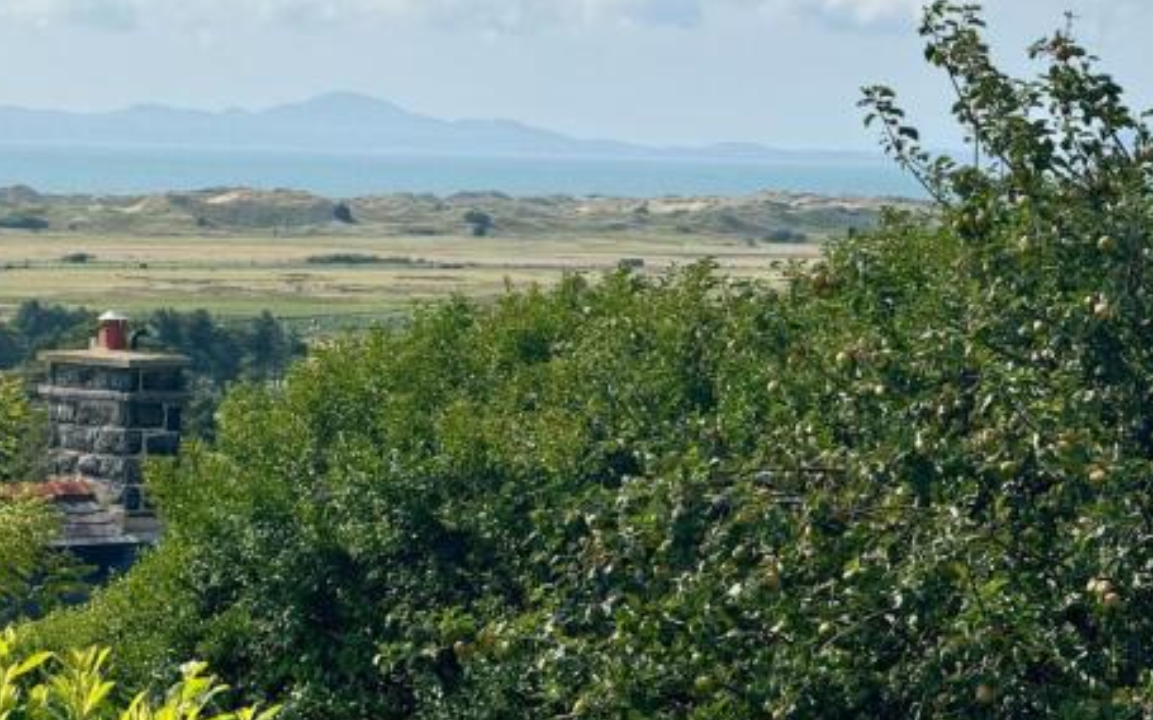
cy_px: 265
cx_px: 462
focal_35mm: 163
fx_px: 5120
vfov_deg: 8.0
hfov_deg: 12.8
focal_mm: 15.66
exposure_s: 1/2710
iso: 50
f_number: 2.8
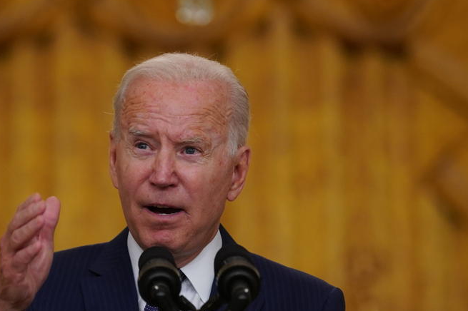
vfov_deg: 4.1
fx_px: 4327
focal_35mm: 333
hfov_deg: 6.2
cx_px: 183
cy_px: 162
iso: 2000
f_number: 2.8
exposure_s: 1/400
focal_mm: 158
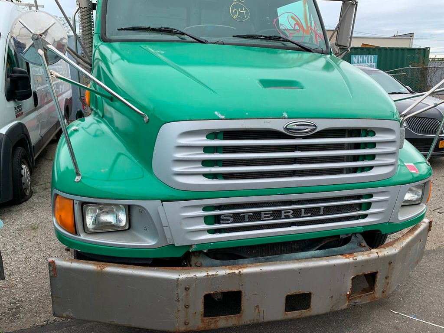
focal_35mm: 26
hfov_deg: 67.3
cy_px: 166
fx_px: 333
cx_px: 222
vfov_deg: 53.1
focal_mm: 4.25
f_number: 1.8
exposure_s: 1/1032
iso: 25
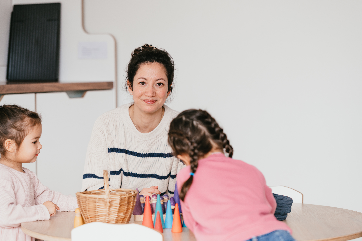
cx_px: 181
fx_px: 1306
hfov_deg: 15.8
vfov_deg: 10.5
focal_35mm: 130
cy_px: 120
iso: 400
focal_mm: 130
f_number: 2.8
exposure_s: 1/400
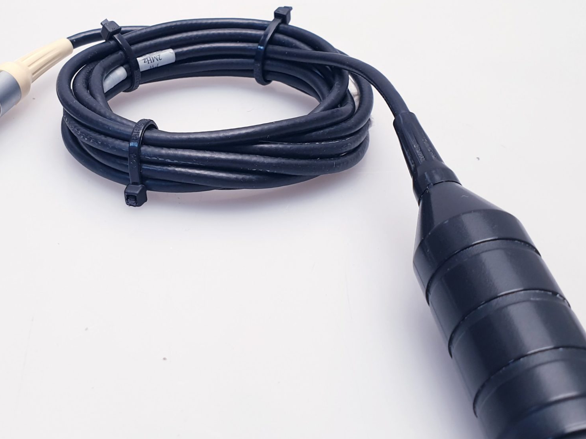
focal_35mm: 45
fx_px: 762
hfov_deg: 41.8
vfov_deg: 32.2
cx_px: 220
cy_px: 205
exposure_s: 1/50
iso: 80
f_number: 2.4
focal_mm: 4.3
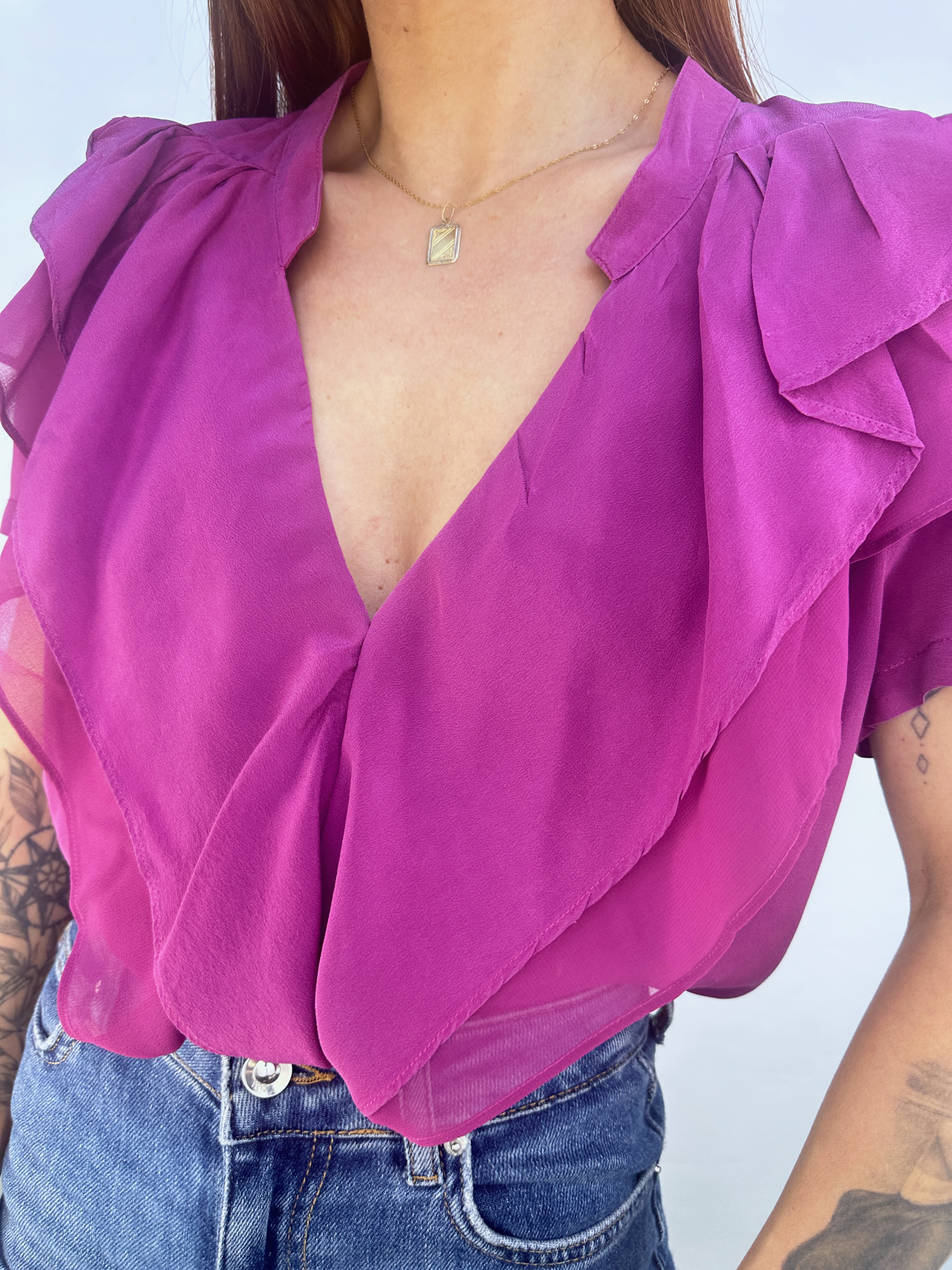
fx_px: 880
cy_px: 635
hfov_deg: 56.8
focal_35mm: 24
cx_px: 476
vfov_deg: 71.6
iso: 64
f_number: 1.78
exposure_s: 1/201
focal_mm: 6.86
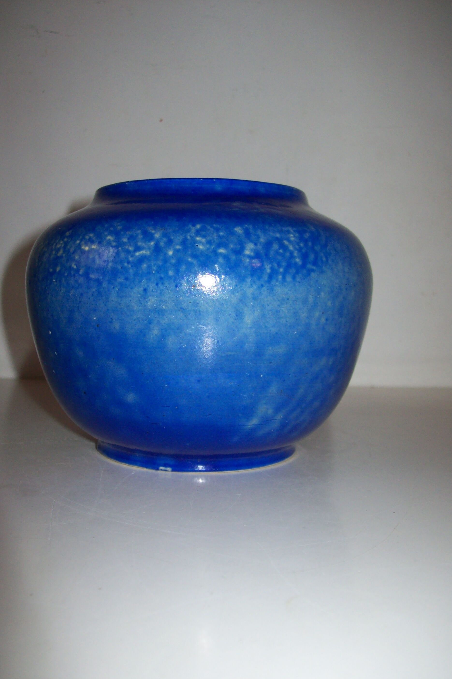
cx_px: 208
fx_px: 716
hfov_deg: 35.0
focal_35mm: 38
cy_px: 340
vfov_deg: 50.7
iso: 80
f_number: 2.7
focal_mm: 6
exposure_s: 1/64
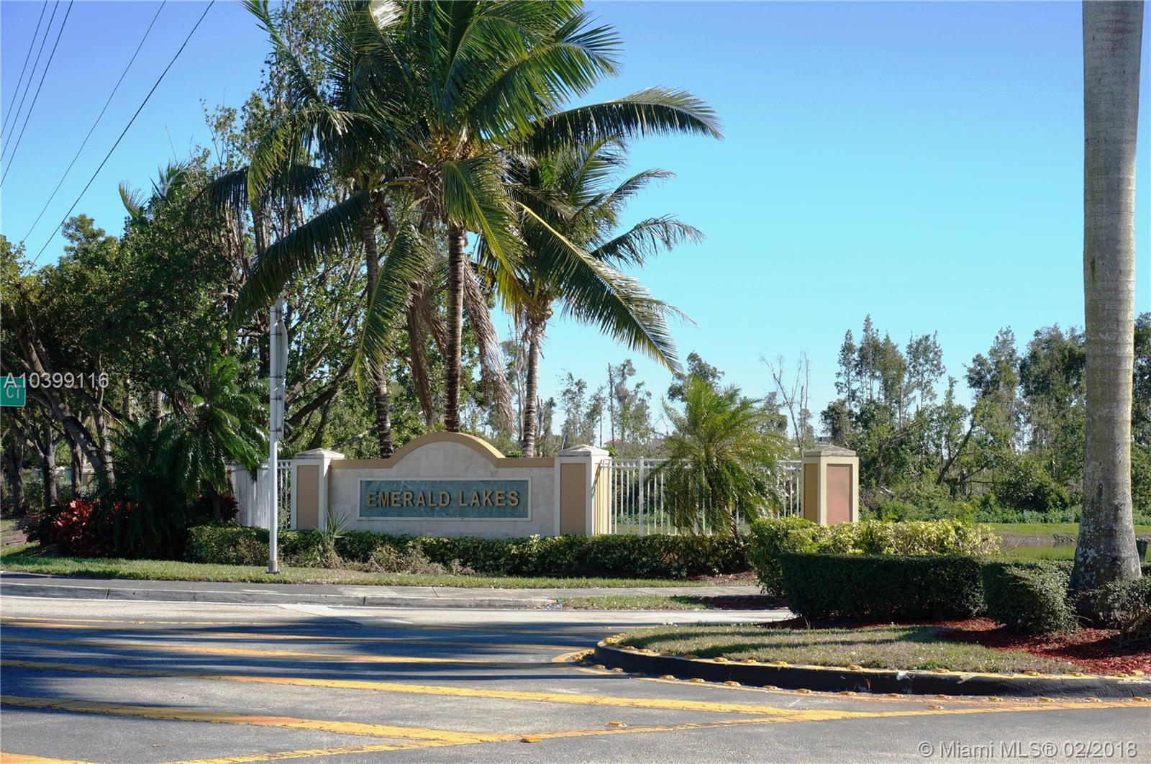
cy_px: 382
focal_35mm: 66
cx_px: 576
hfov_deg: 30.6
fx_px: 2107
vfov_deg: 20.6
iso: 100
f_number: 13
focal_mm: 44
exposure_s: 1/125
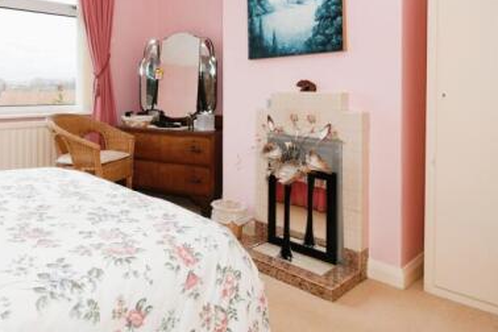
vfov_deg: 48.1
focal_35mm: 26
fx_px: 360
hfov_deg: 65.6
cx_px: 131
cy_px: 93
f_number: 8
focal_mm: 10
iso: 400
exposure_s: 1/60
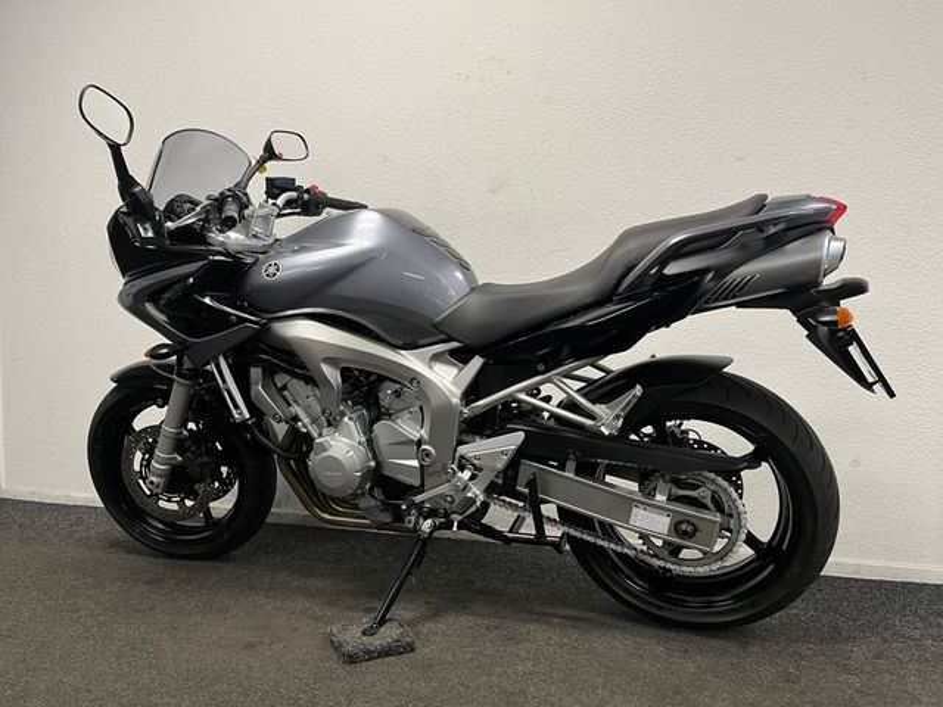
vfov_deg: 53.1
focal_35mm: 26
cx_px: 472
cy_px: 354
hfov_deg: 67.3
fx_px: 708
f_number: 1.6
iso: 80
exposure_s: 1/50
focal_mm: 5.1
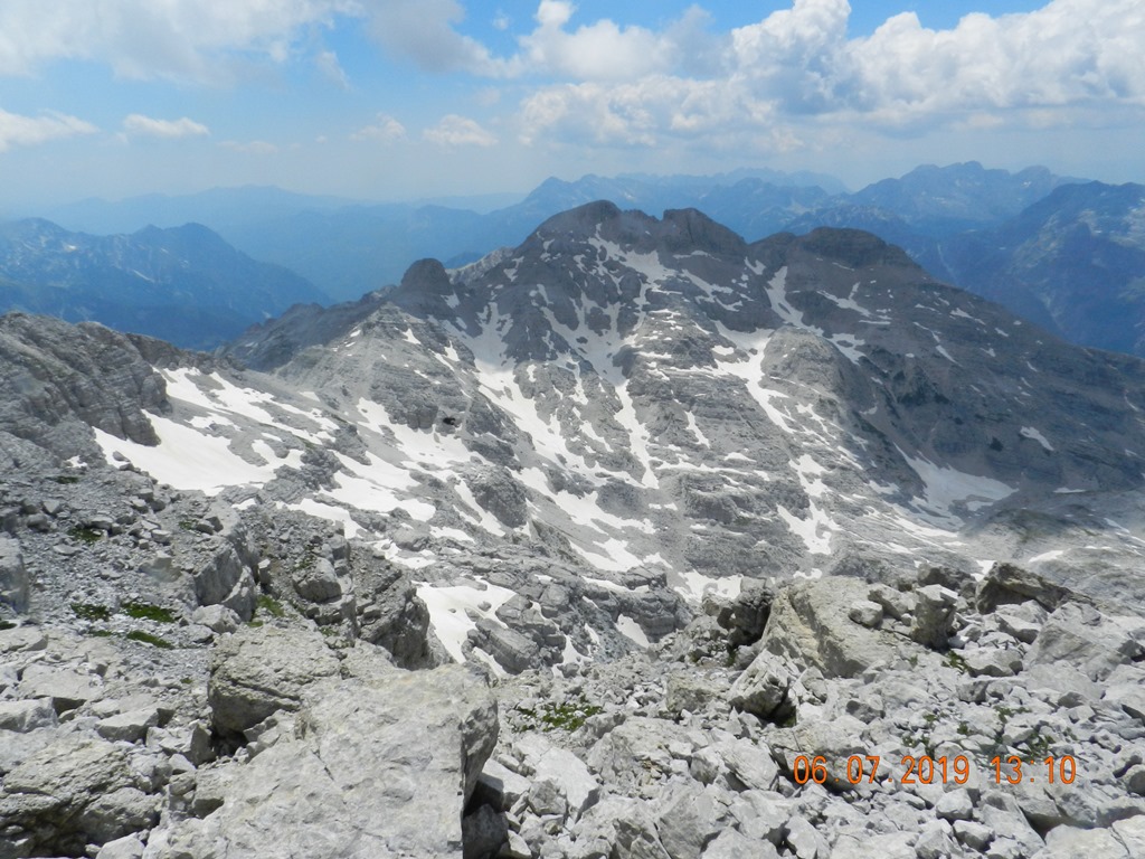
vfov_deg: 58.9
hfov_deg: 73.9
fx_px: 761
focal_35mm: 23
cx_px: 572
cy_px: 430
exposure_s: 1/800
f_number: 6.3
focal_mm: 4
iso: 160
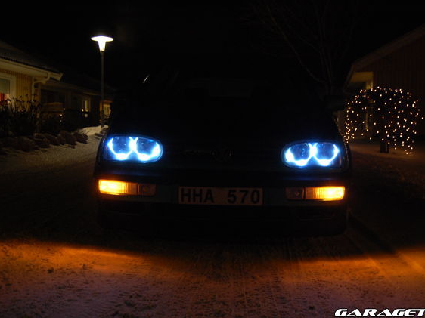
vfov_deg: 31.5
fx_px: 565
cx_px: 222
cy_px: 159
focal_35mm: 46
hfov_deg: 41.2
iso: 800
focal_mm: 28
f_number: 4.2
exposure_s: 1/10
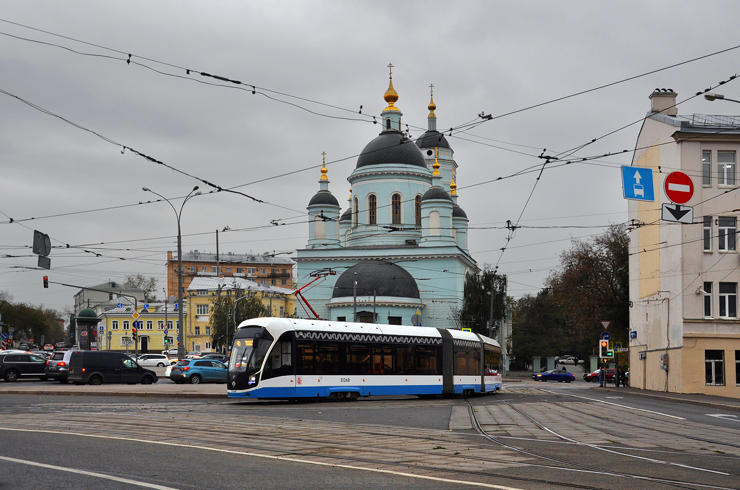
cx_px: 370
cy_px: 245
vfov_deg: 34.0
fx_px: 800
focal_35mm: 39
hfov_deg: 49.7
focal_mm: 26
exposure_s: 1/250
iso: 400
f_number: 5.6
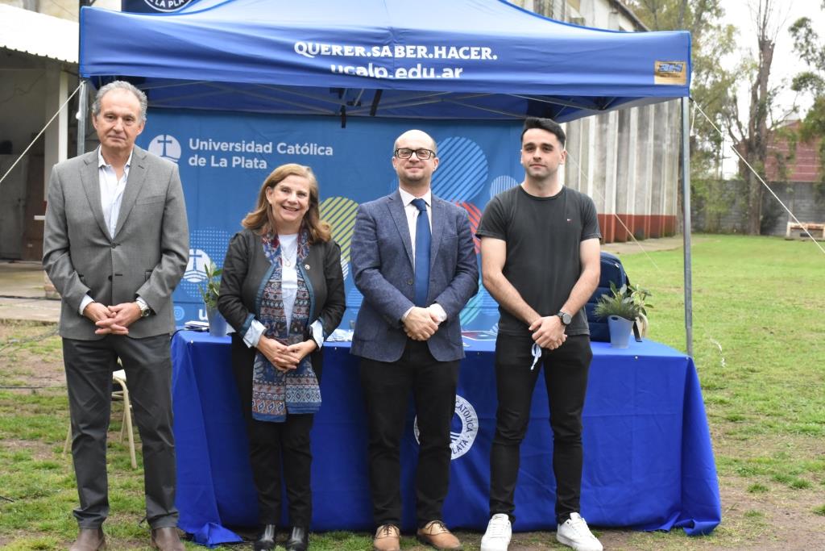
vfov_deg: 22.6
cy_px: 276
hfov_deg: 33.4
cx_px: 412
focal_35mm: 60
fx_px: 1375
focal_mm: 40
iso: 2000
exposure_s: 1/250
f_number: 8
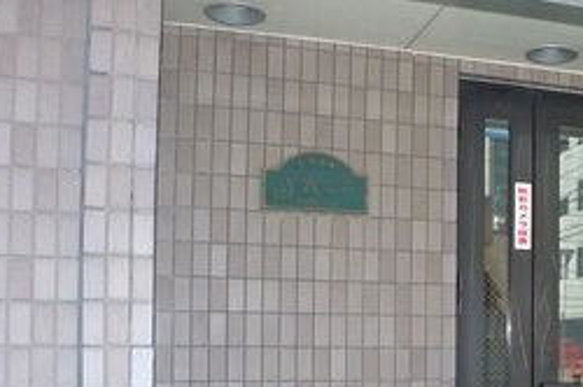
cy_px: 332
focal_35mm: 70
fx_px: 1132
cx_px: 525
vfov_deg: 19.1
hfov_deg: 27.8
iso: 400
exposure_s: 1/200
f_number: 2.8
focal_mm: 5.1
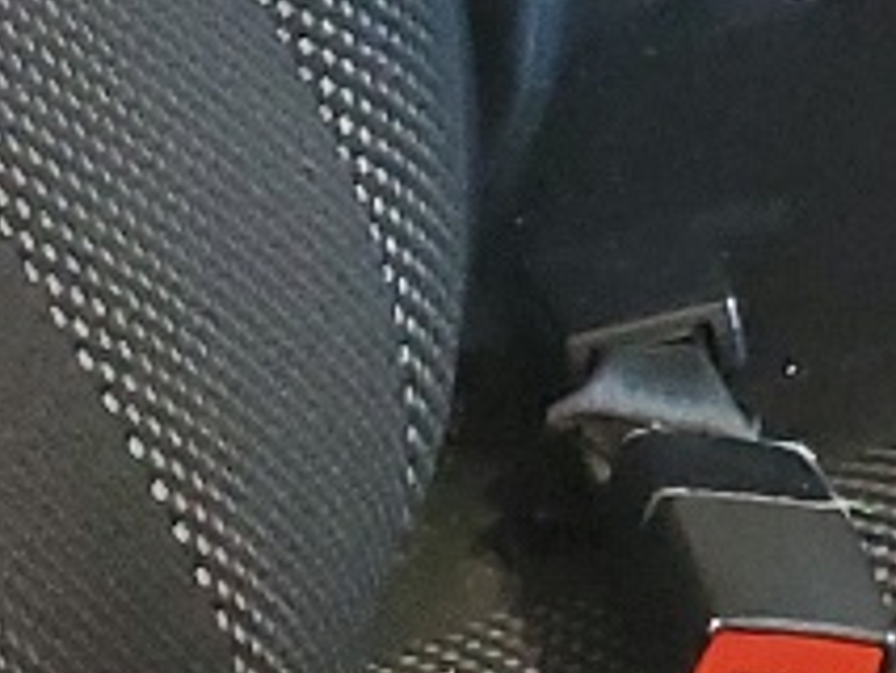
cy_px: -648
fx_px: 5050
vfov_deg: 7.3
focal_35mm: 195
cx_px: 1413
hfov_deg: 9.8
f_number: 1.5
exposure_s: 1/30
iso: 294
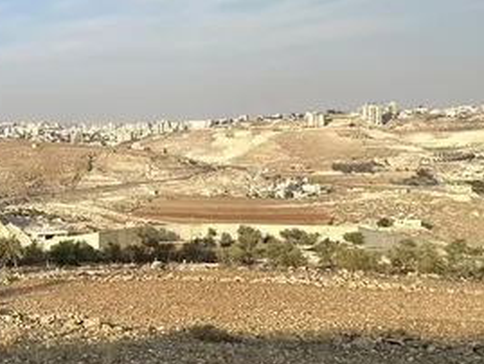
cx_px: -200
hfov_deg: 28.4
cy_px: 142
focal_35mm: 50
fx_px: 699
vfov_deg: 29.0
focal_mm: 2.22
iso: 40
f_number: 2.2
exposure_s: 1/1595
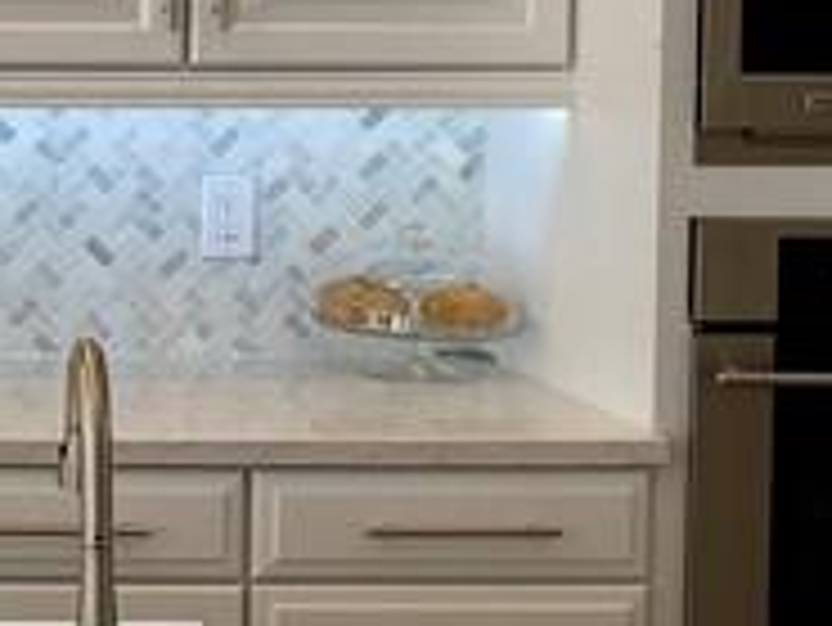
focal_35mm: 144
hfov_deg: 11.9
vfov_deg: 10.2
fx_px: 3463
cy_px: -59
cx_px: -949
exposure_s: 1/120
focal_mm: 4.25
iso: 40
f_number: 1.8
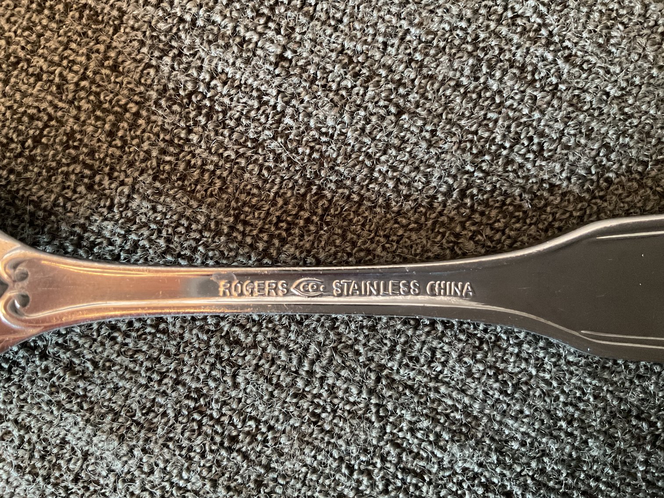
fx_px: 556
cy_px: 249
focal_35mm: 29
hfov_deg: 61.7
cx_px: 332
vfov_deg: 48.2
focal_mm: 3
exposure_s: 1/25
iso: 400
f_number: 1.8
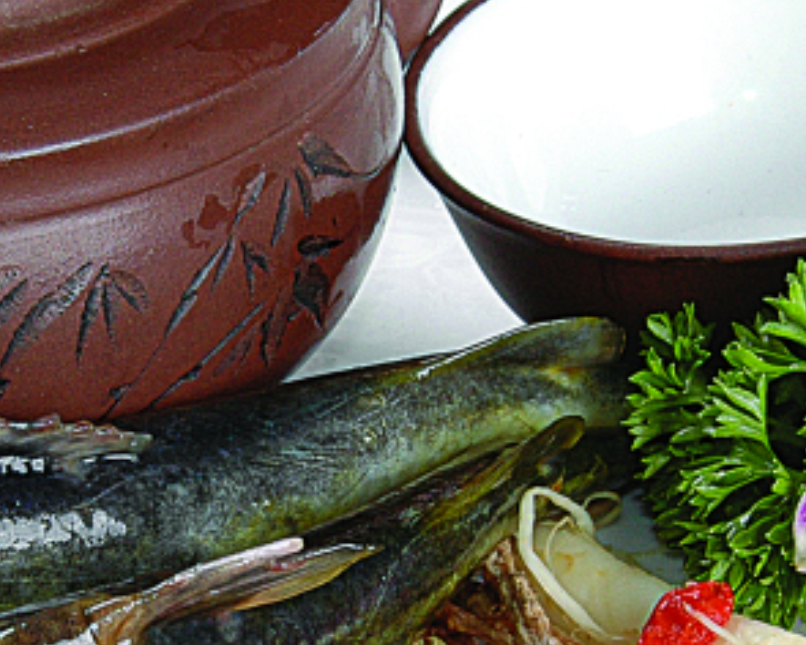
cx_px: 199
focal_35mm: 215
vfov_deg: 7.2
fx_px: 5129
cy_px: 469
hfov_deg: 9.0
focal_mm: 44
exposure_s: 1/200
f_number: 14
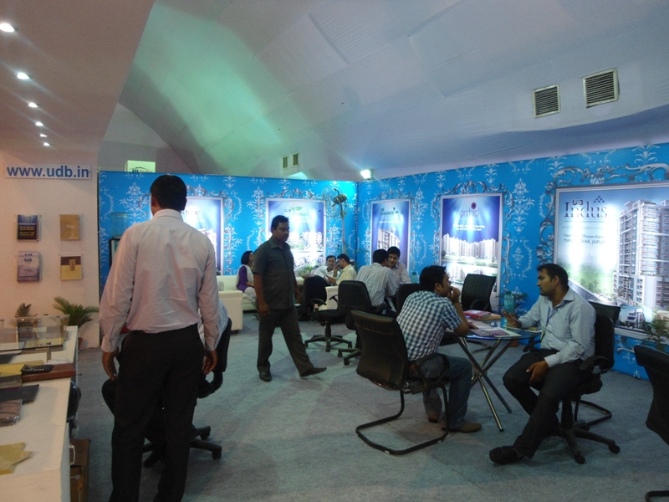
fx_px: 502
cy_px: 251
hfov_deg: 67.3
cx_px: 334
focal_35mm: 26
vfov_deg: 53.1
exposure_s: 1/30
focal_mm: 4.7
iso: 200
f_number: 2.8
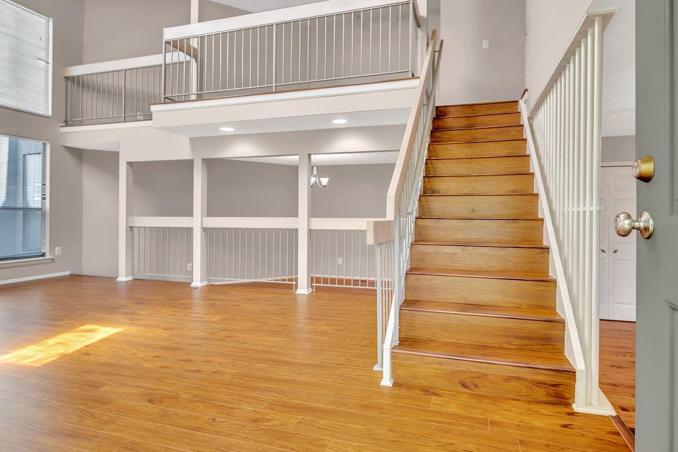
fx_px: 358
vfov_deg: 64.5
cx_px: 359
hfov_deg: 86.8
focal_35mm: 19
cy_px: 216
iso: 320
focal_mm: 16
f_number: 5.6
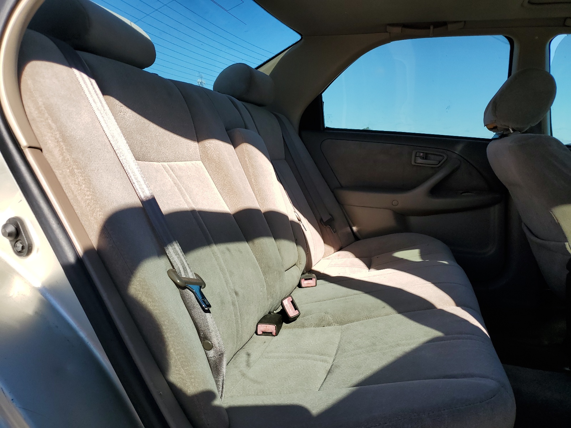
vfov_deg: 53.1
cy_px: 214
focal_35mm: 26
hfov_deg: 67.3
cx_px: 286
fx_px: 429
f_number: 1.5
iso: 50
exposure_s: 1/1667
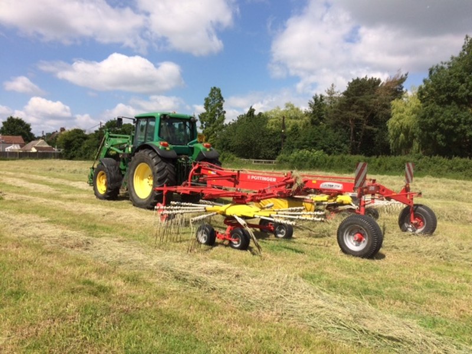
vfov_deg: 48.2
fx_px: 395
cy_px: 177
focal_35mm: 29
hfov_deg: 61.7
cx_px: 236
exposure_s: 1/2564
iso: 32
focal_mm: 4.15
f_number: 2.2
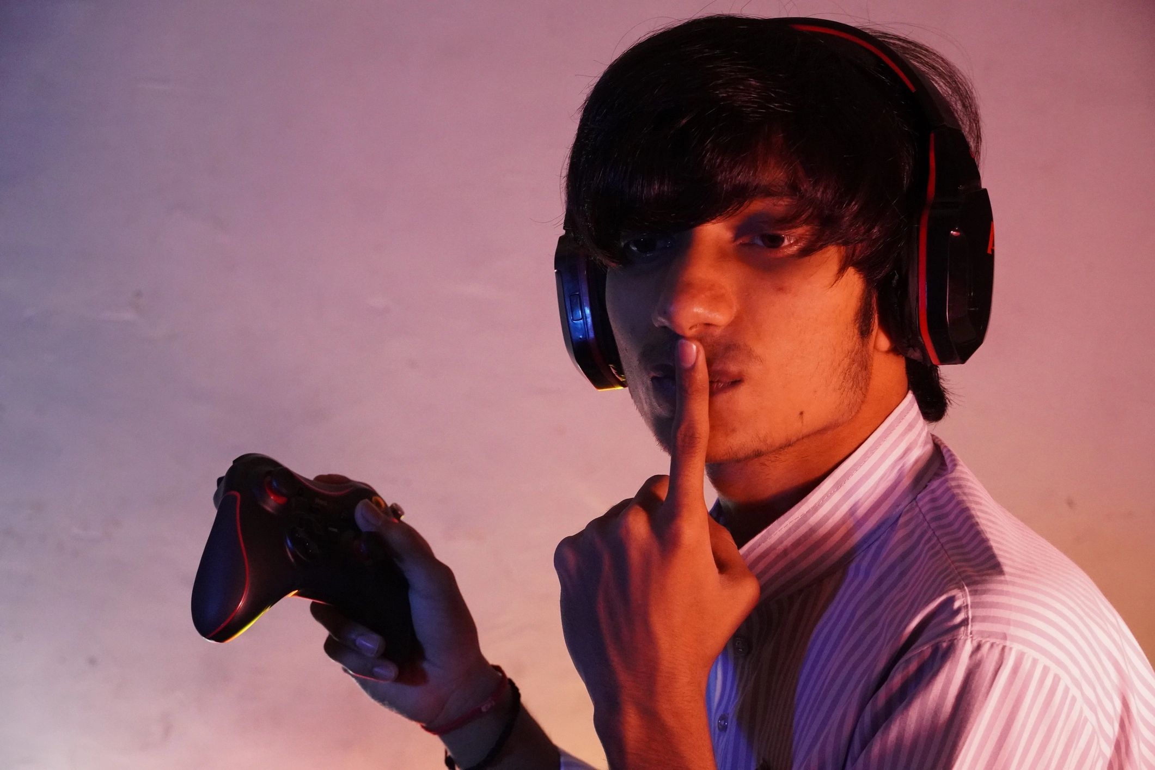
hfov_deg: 29.9
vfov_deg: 20.2
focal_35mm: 68
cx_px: 578
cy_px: 385
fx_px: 2165
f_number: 5.6
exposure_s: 1/80
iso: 5000
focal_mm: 45
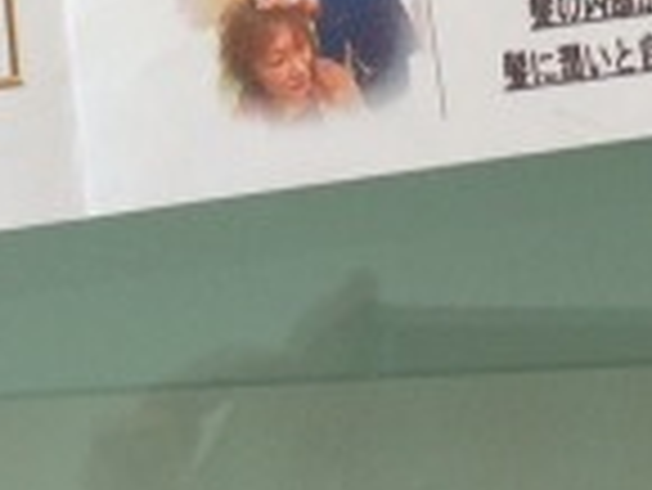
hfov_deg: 15.4
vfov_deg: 10.8
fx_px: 2413
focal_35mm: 128
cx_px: 378
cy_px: -418
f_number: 2.2
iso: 32
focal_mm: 4.15
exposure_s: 1/204
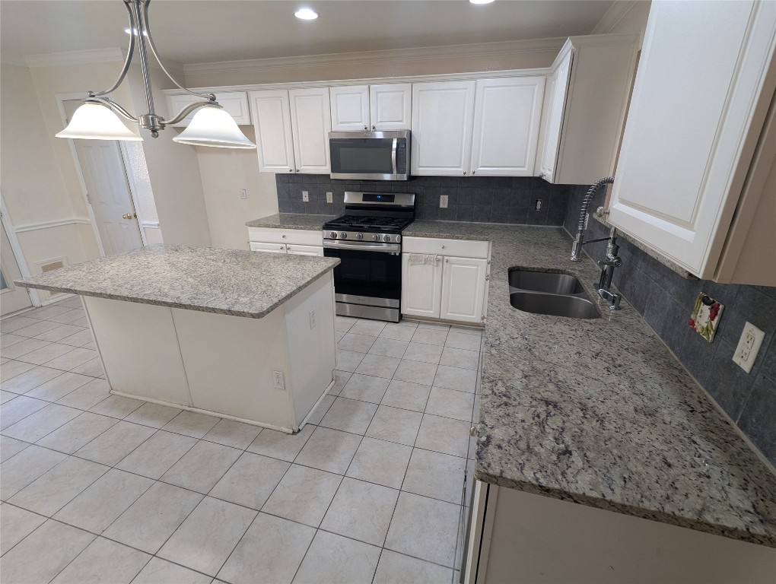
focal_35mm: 16
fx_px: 359
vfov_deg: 78.2
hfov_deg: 94.4
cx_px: 388
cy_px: 292
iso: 68
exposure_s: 1/24
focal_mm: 2.35
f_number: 2.2
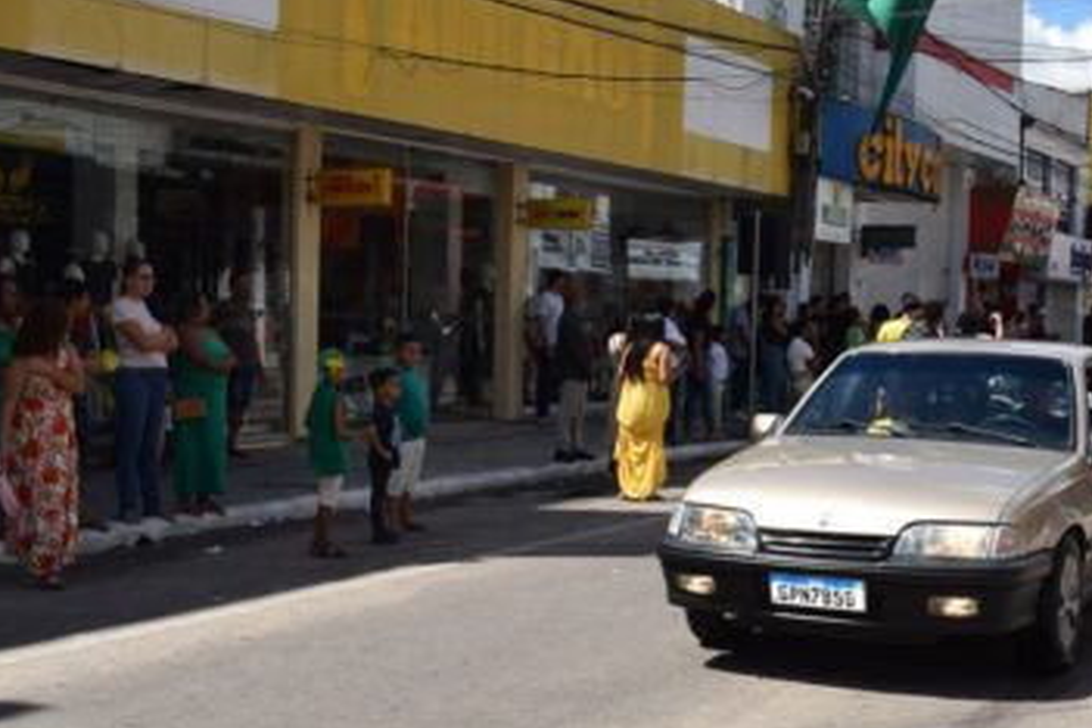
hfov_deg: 35.0
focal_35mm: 57
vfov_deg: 23.7
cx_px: 622
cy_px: 465
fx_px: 1729
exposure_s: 1/200
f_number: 10
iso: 100
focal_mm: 18
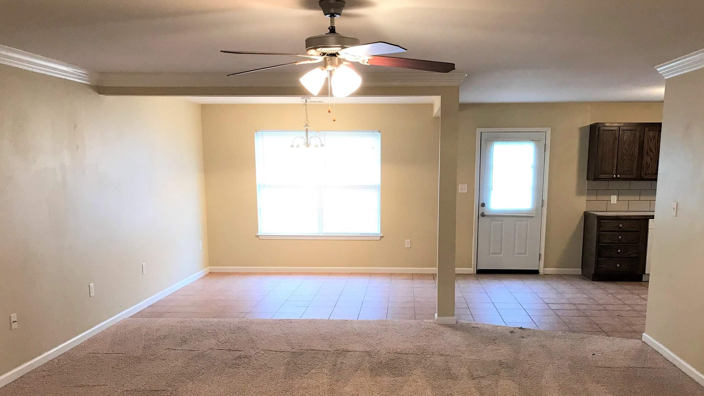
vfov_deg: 34.1
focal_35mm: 34
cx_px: 380
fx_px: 635
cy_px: 285
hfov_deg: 58.0
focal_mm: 3.99
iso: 40
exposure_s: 1/20
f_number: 1.8
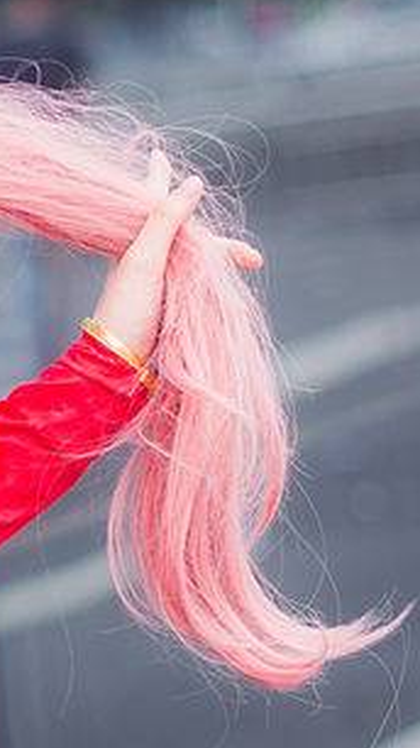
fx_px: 4834
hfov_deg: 4.9
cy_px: 532
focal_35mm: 244
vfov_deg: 8.8
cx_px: -432
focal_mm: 50
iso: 125
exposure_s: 1/640
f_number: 1.8
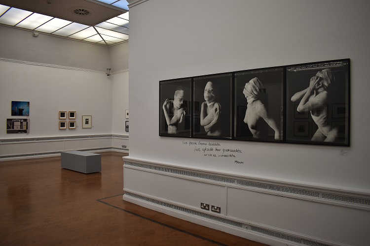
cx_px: 185
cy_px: 123
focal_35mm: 27
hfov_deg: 67.4
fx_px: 277
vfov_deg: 47.9
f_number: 3.5
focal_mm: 18
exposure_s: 1/50
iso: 200
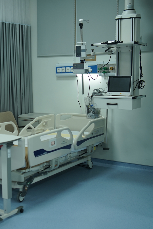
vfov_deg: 37.5
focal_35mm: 53
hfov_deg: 25.2
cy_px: 115
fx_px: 338
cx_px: 37
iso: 250
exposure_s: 1/160
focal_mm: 35
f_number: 2.2
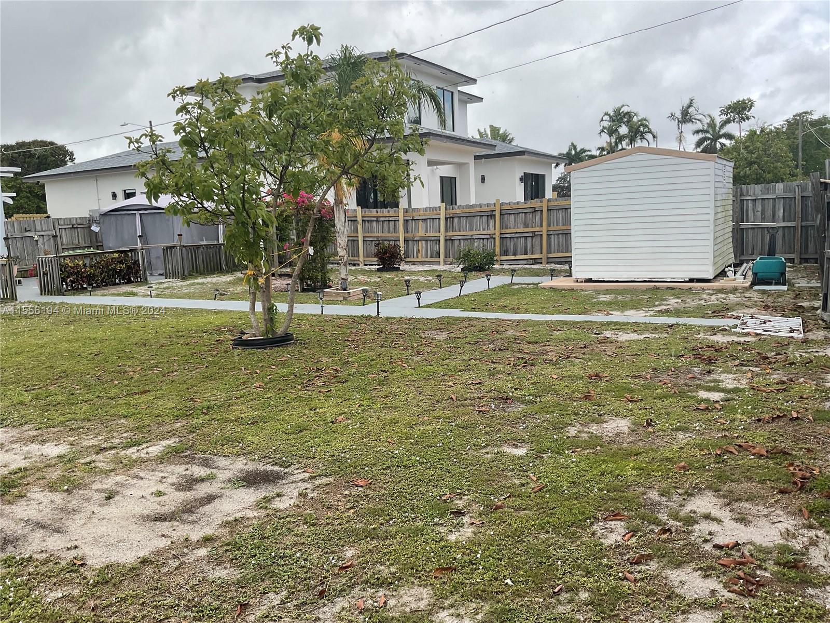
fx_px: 695
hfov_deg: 61.7
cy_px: 312
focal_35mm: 29
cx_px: 415
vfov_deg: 48.2
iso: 16
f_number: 1.8
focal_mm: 3
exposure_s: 1/816
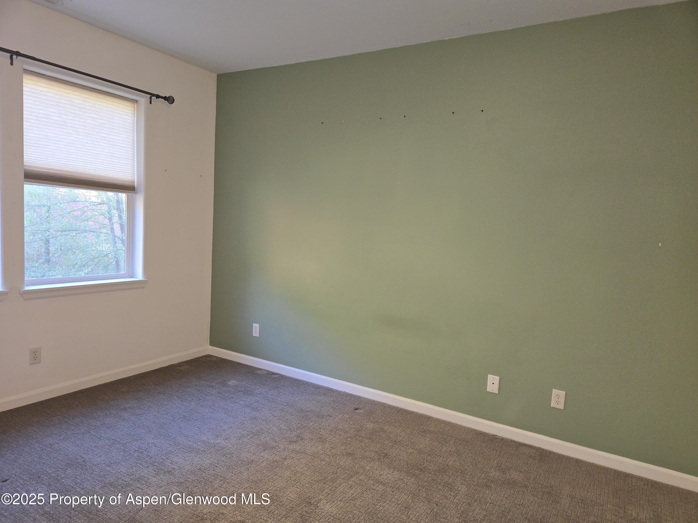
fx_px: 464
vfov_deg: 58.9
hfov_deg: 73.9
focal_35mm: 23
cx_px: 349
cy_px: 262
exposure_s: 1/40
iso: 100
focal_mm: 5.4
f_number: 1.8
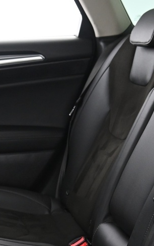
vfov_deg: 24.3
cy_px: 250
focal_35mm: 81
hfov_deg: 16.0
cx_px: 39
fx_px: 544
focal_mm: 24
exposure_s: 1/13
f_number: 4
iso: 2000
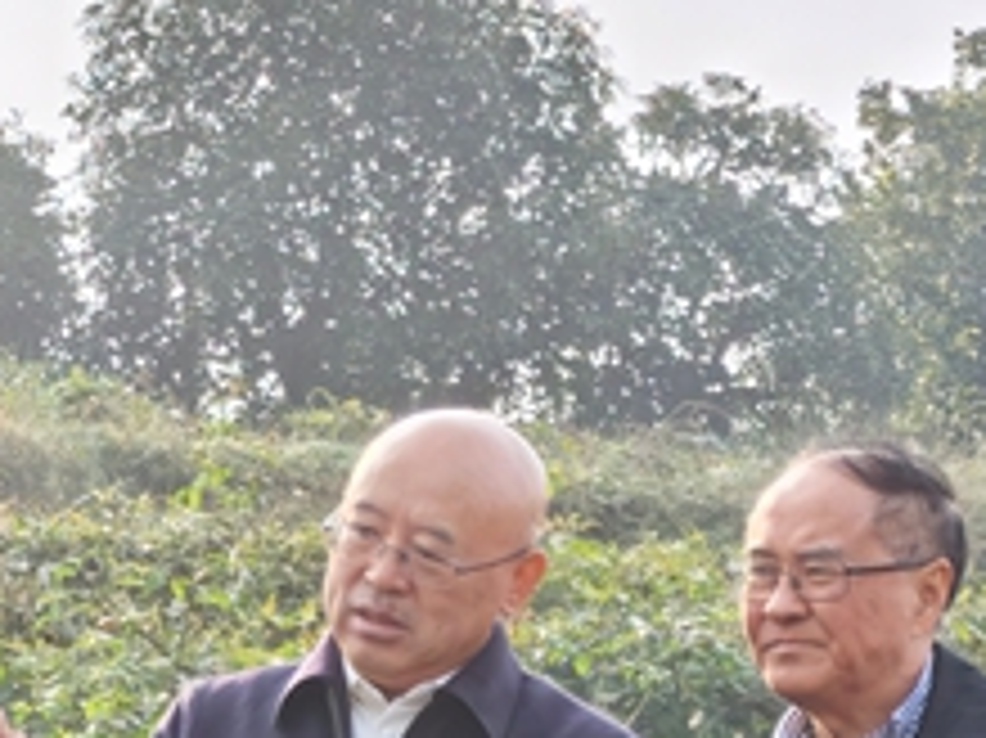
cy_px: 729
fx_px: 4498
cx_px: 77
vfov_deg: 9.3
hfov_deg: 12.4
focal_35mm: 158
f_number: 1.9
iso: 80
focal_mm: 5.52
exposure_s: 1/1074
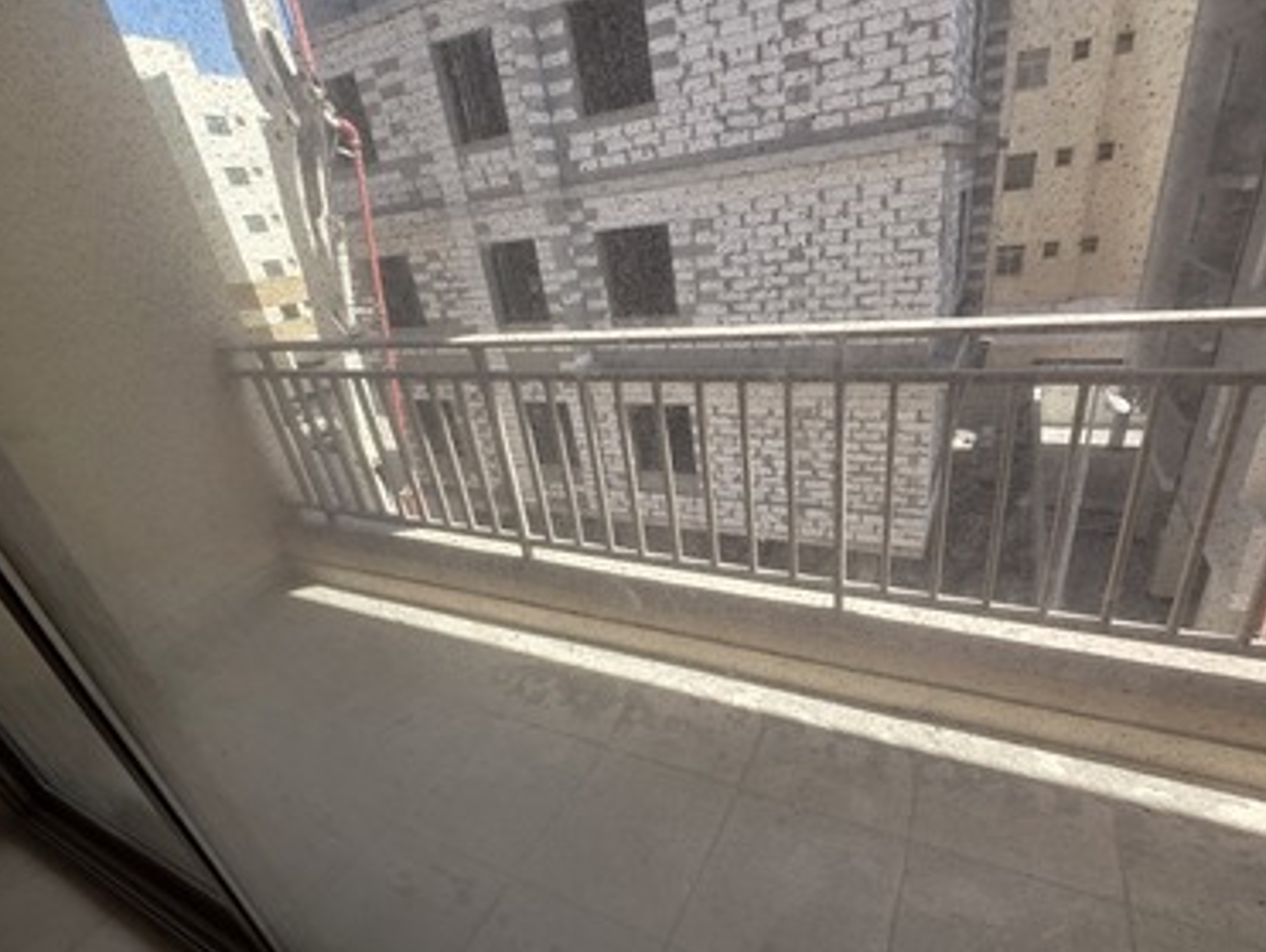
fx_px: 586
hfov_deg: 94.3
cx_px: 674
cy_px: 527
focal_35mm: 16
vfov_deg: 77.9
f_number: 1.9
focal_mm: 2.2
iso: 20
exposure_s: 1/100
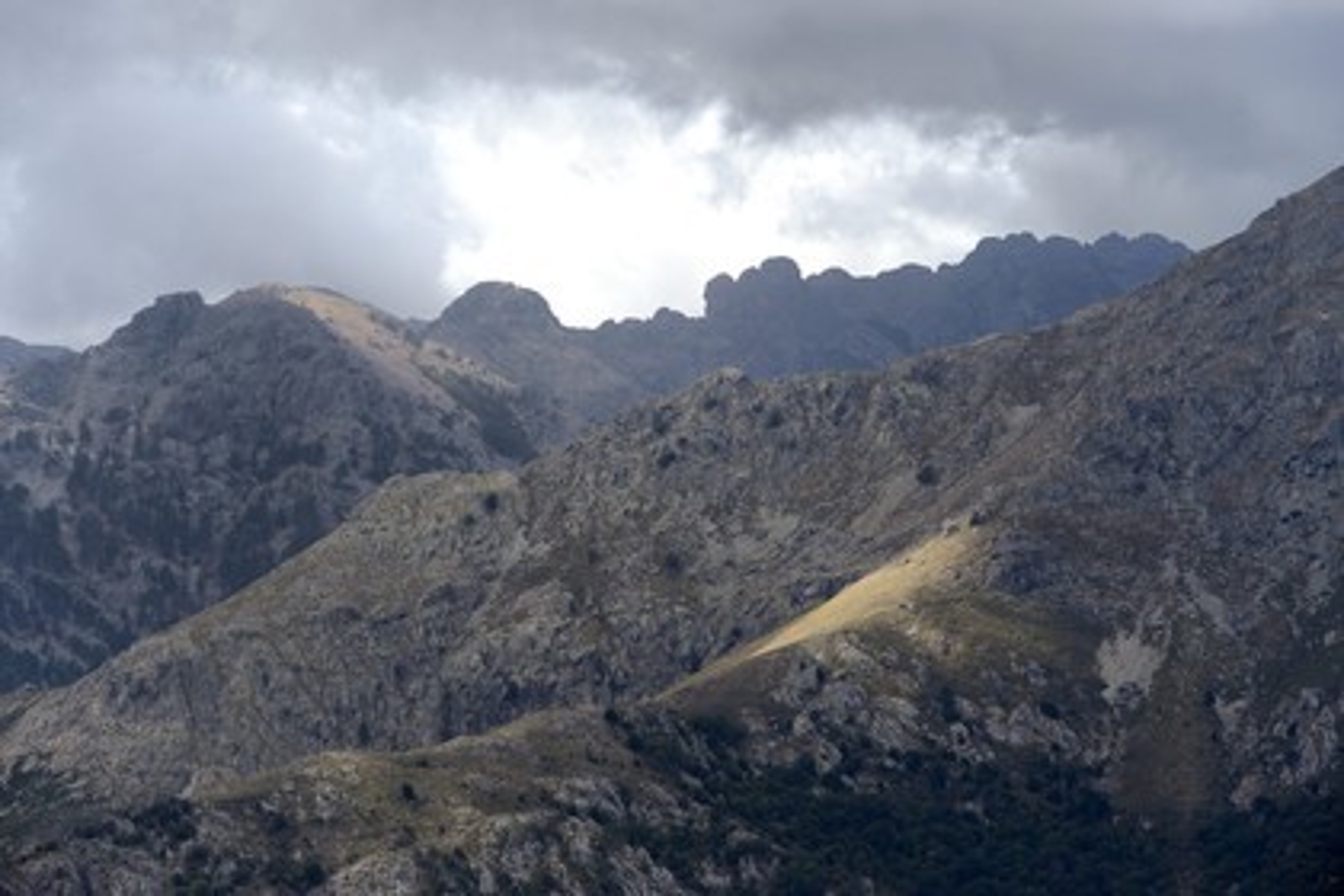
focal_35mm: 185
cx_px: 672
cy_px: 448
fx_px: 6906
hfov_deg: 11.1
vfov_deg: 7.4
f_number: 13
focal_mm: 185
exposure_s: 1/250
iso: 200
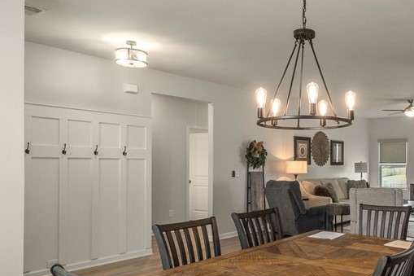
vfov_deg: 40.7
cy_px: 176
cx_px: 312
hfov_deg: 55.8
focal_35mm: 32
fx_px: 368
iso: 500
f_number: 8
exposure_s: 1/15
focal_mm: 10
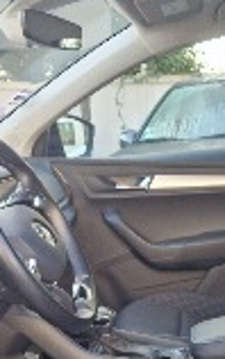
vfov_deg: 30.9
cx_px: 114
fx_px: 627
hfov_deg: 20.4
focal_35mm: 64
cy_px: 302
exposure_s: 1/180
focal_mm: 5.4
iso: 64
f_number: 1.8
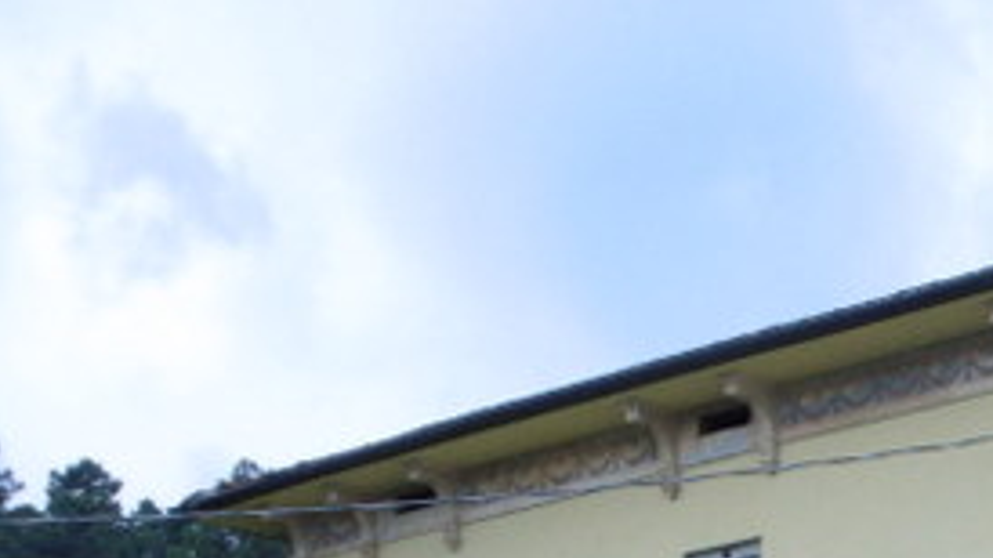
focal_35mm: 140
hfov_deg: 15.0
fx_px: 3686
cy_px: 873
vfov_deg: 8.4
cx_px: 1036
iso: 100
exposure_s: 1/640
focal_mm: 8
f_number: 3.7
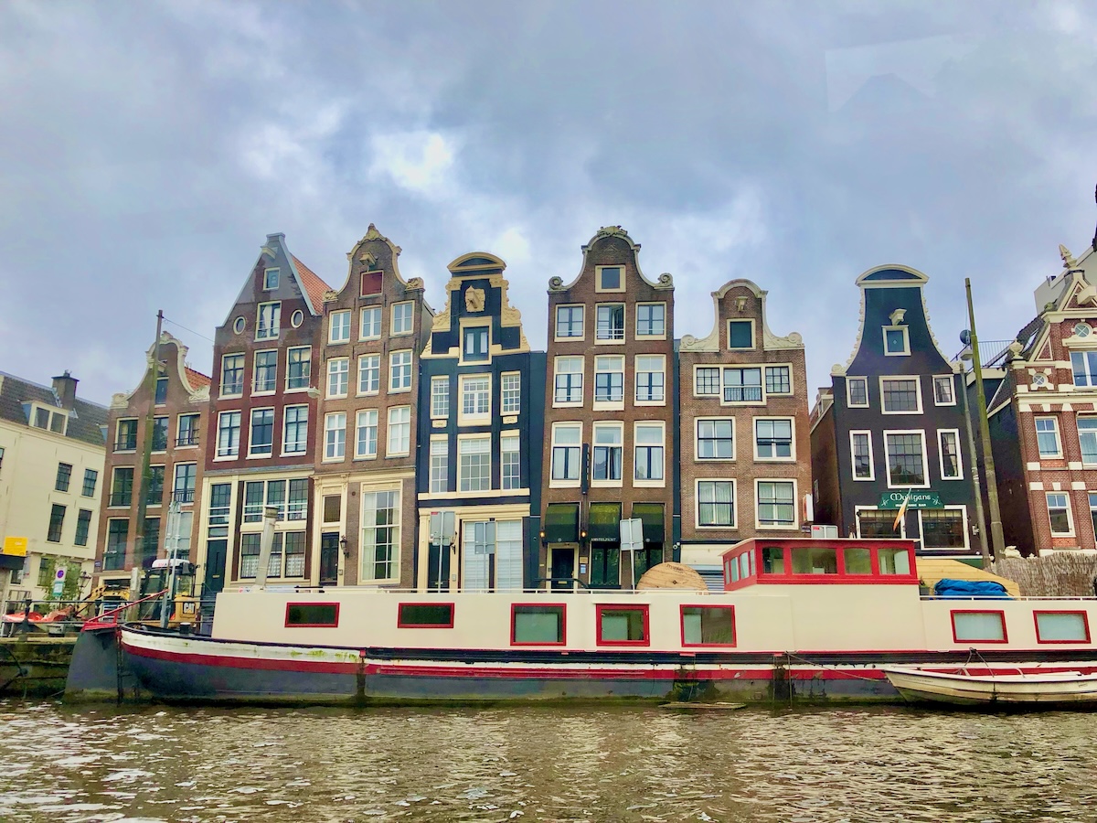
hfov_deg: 63.4
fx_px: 887
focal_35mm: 28
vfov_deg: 49.7
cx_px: 548
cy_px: 412
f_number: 1.8
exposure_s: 1/774
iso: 20
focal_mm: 4
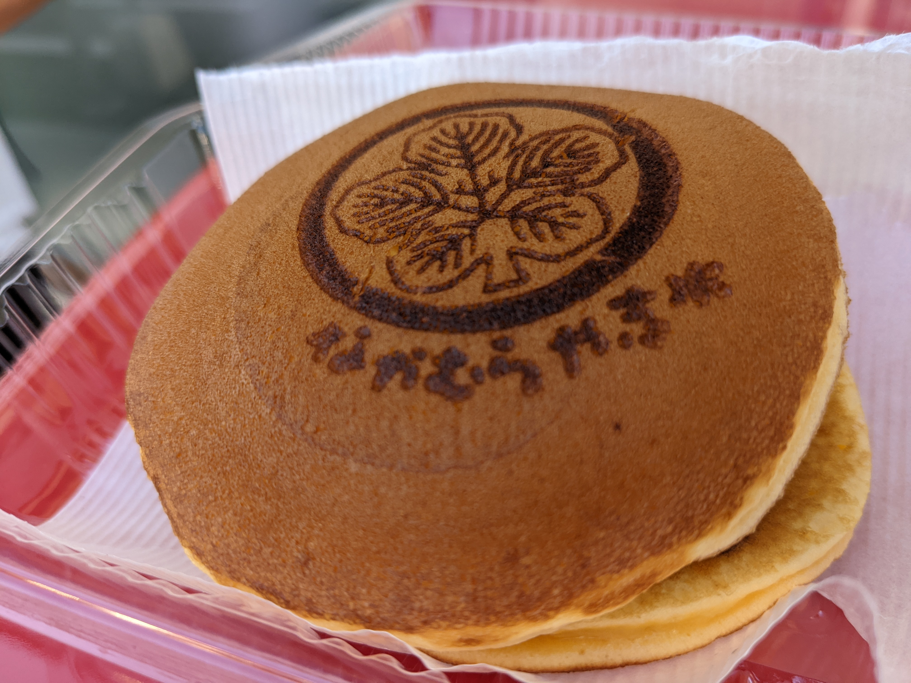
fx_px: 711
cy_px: 342
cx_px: 456
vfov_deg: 51.4
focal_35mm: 27
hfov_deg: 65.3
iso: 43
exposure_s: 1/279
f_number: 1.73
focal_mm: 4.38
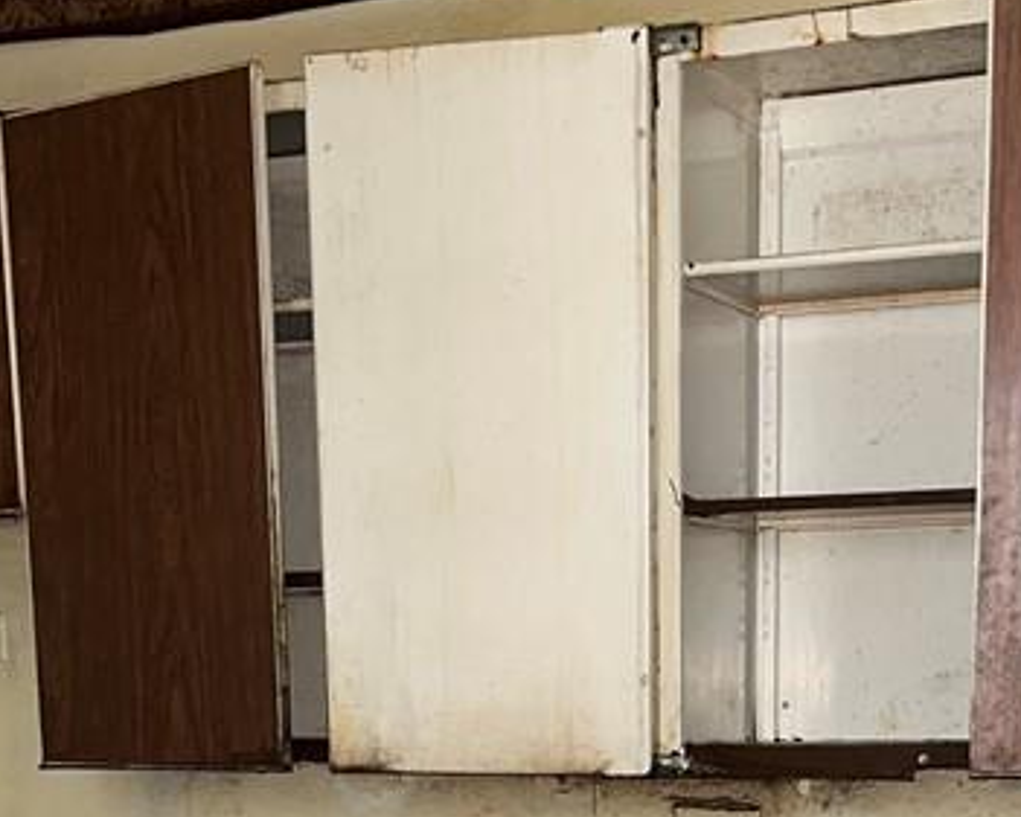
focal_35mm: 74
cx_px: 643
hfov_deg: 25.6
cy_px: 1166
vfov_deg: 18.7
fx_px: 2237
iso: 80
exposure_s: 1/12
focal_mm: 5.1
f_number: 1.6
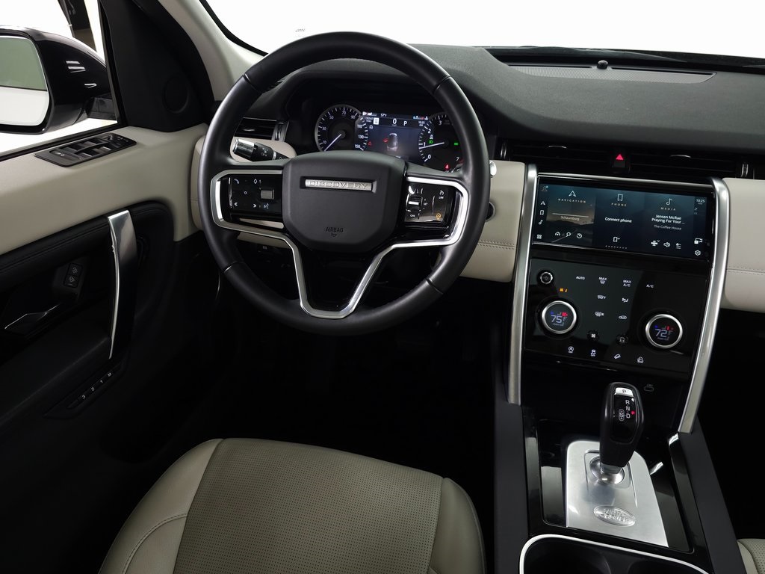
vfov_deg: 58.9
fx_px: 508
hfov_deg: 73.9
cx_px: 382
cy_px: 287
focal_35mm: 23
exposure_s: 1/60
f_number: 1.7
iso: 160
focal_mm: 6.3
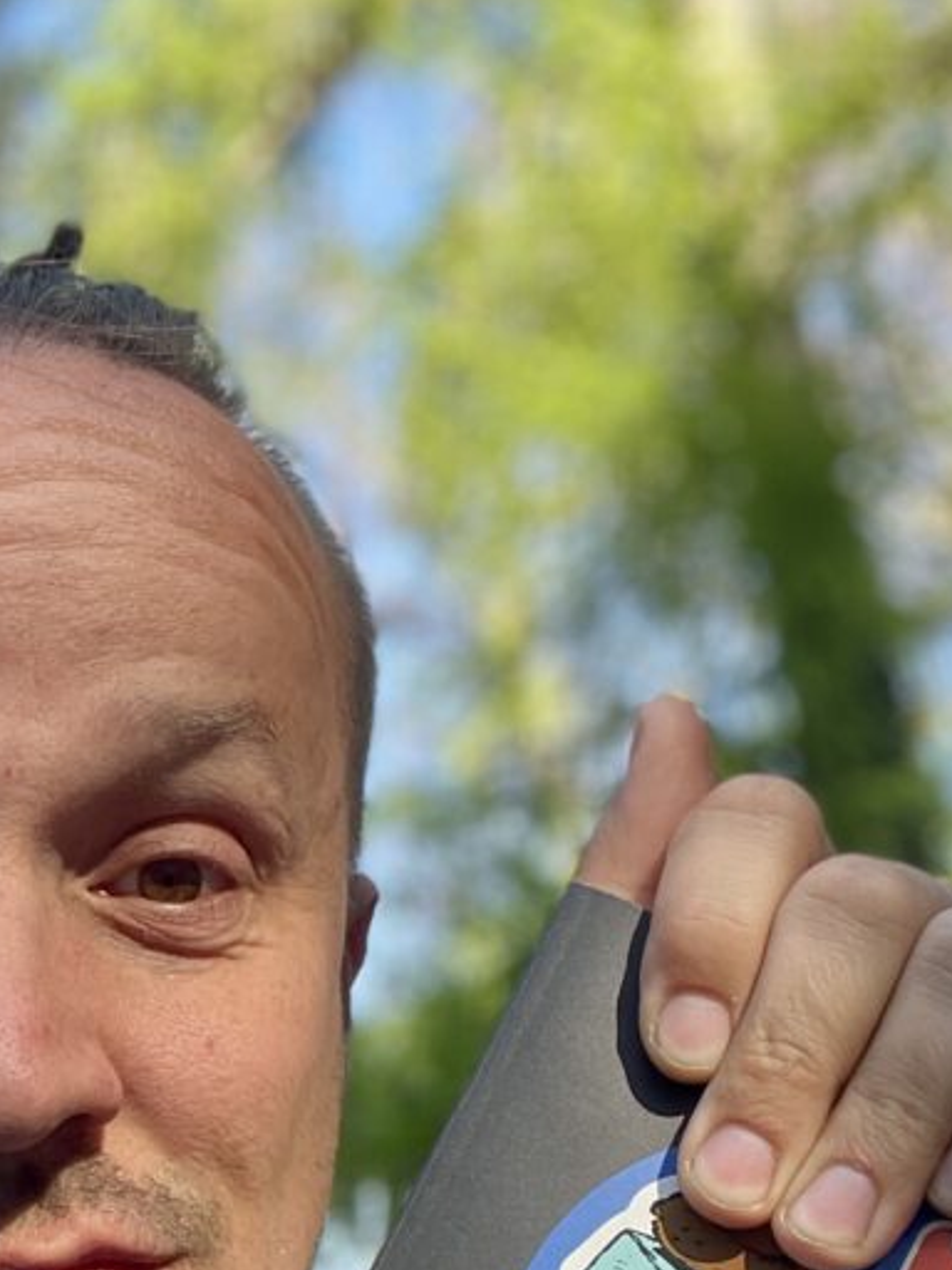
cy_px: 1258
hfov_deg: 23.5
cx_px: 15
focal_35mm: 60
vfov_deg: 30.1
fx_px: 2200
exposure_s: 1/121
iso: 50
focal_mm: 2.71
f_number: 2.2
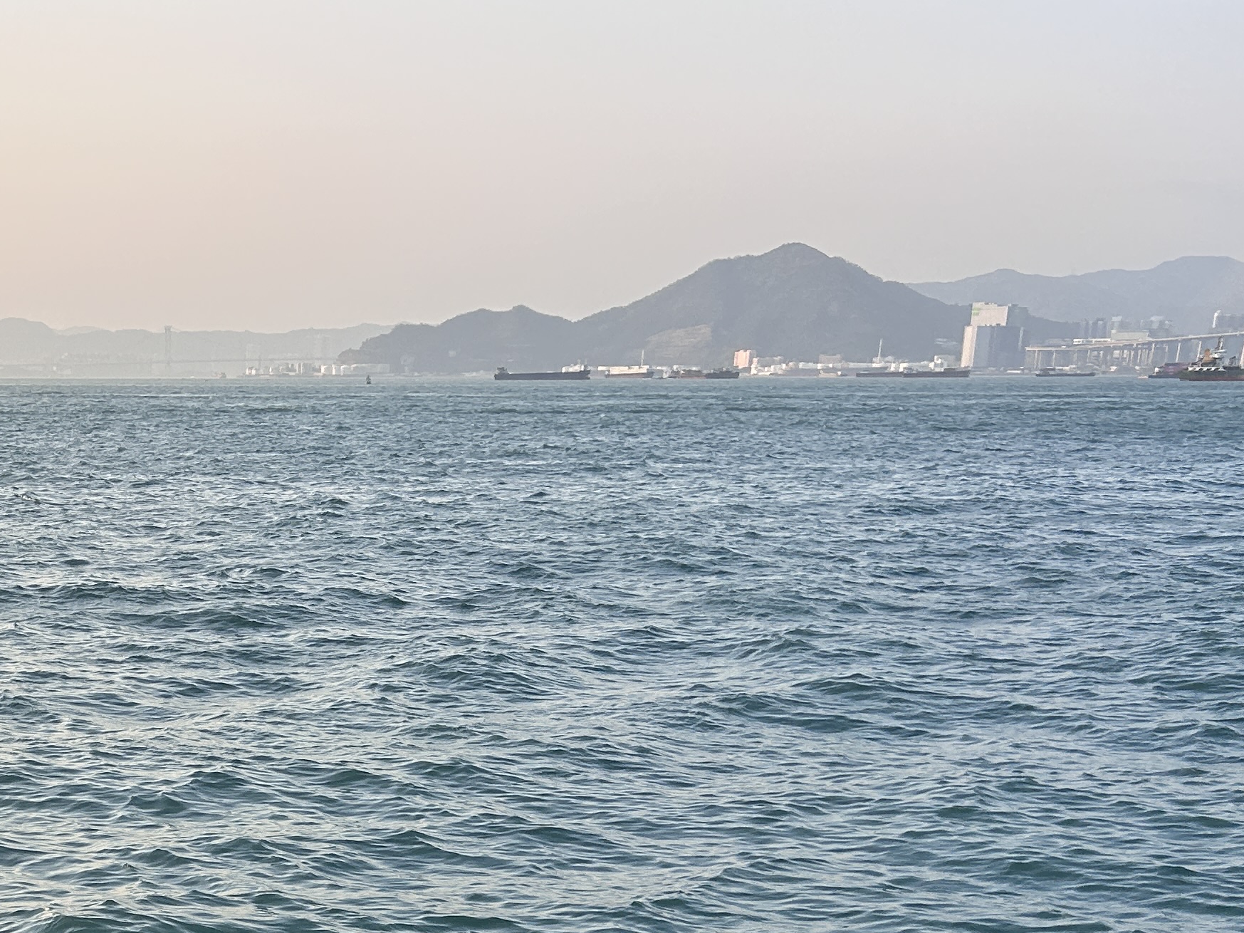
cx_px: 85
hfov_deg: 30.5
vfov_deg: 22.9
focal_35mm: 60
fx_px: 2156
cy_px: 1042
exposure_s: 1/1295
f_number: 1.5
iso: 50
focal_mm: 5.7
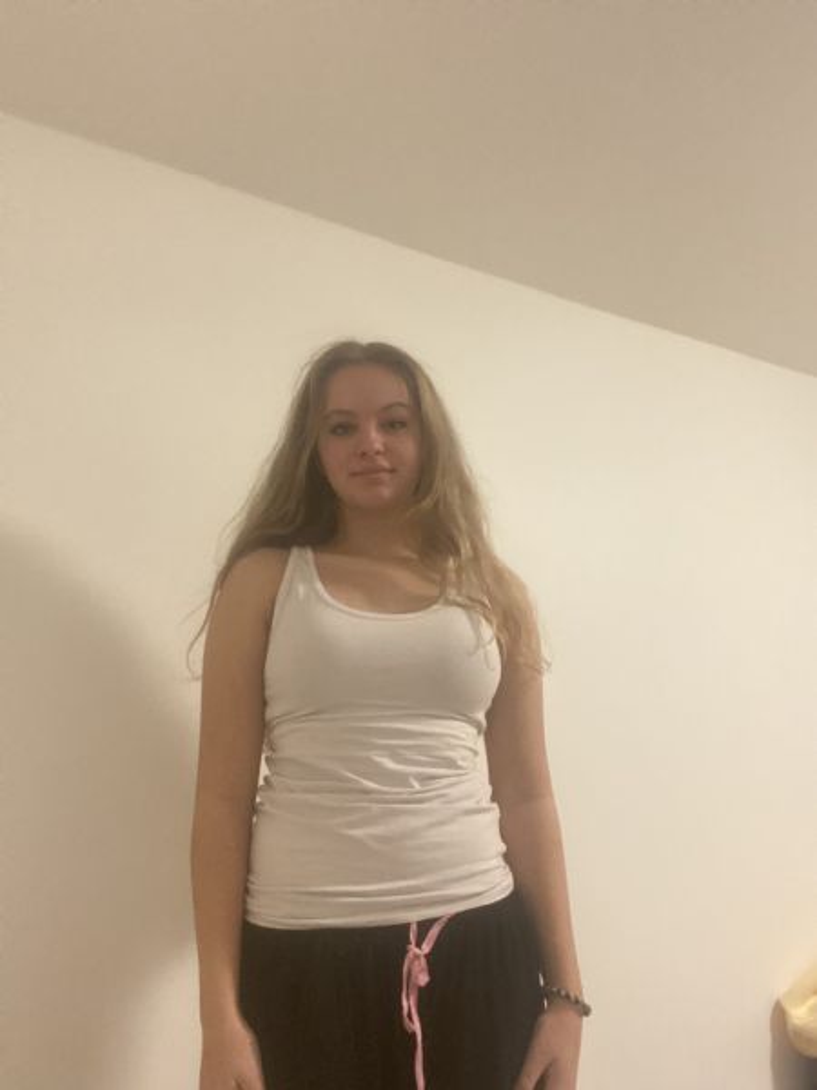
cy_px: 545
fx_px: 944
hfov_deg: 46.8
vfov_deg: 60.0
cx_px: 408
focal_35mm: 30
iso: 500
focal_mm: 2.71
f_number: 2.2
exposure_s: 1/27
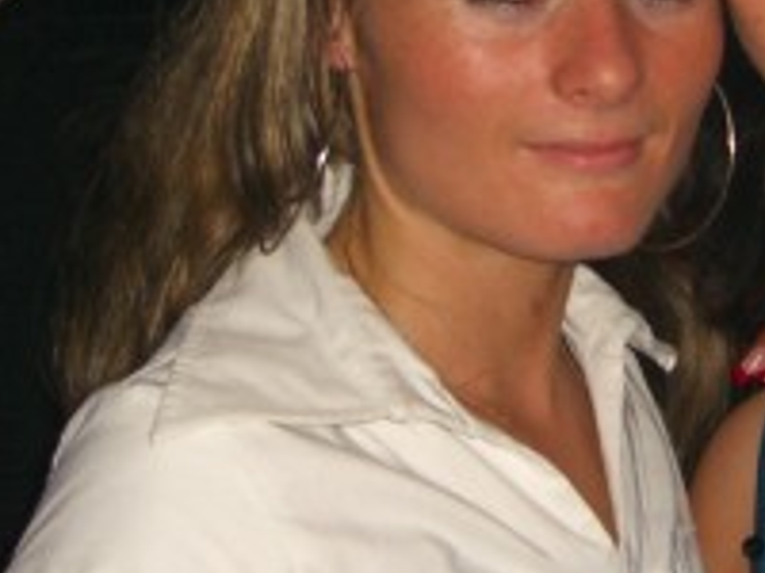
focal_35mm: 114
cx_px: 620
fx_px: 2519
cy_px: 168
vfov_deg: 13.0
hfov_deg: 17.1
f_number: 2.8
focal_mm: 7.9
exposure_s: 1/60
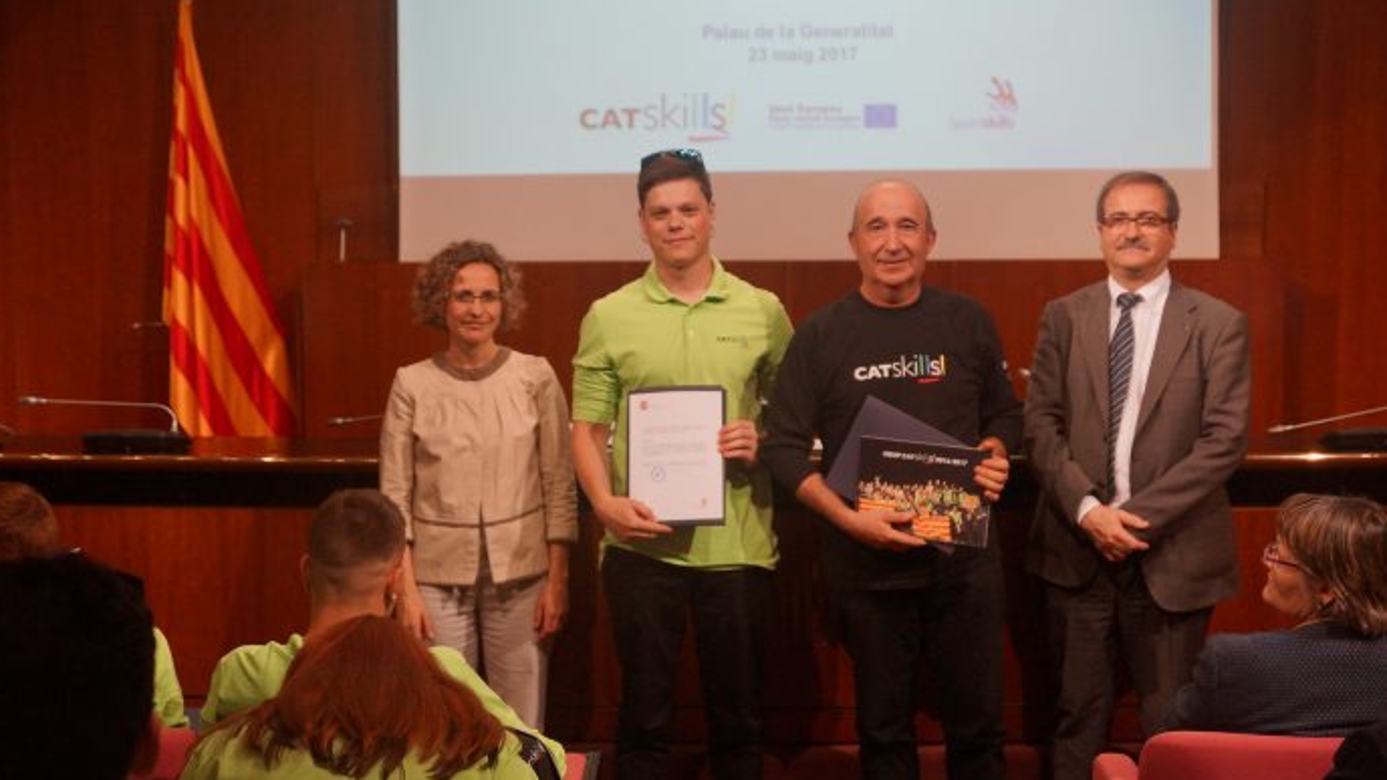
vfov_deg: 24.9
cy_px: 387
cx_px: 696
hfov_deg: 42.9
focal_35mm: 48
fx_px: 1765
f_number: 2.8
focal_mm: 30
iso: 800
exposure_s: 1/500
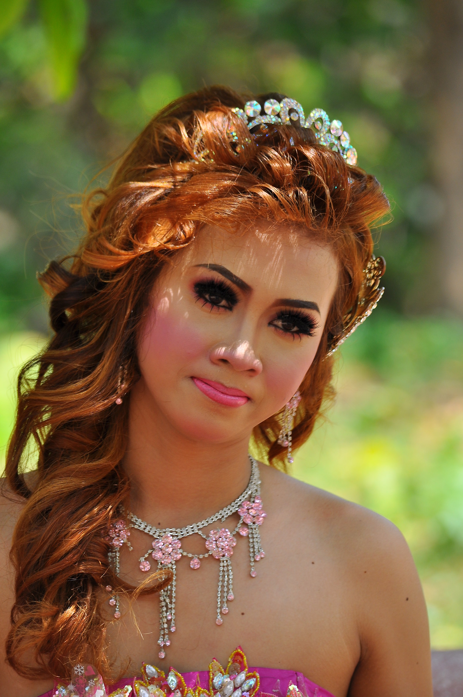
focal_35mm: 255
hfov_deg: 5.4
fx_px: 4932
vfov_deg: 8.1
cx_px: 232
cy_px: 348
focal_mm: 170
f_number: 5
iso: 200
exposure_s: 1/320
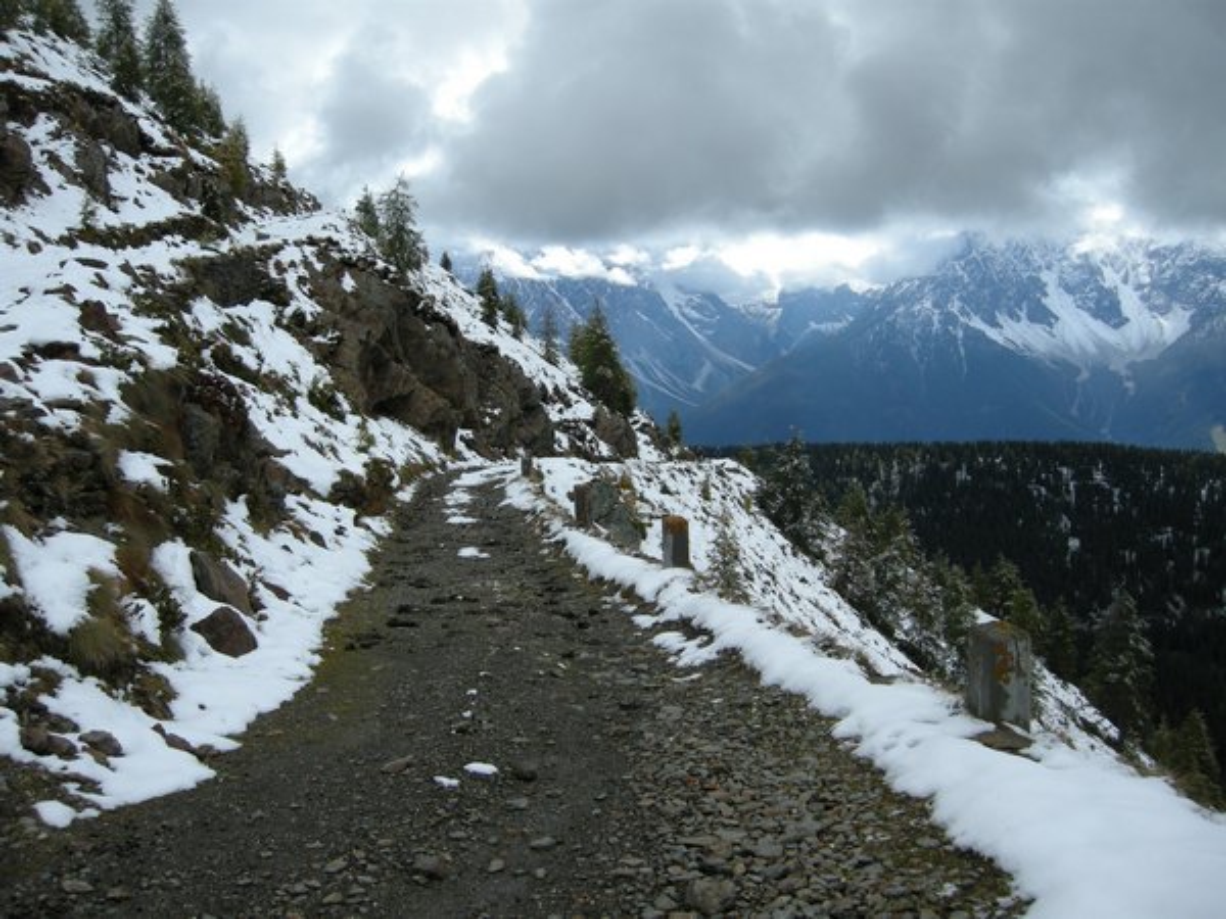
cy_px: 460
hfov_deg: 52.6
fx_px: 1240
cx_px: 613
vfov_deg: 40.7
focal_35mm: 35
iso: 64
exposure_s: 1/706
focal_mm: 7.5
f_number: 3.4
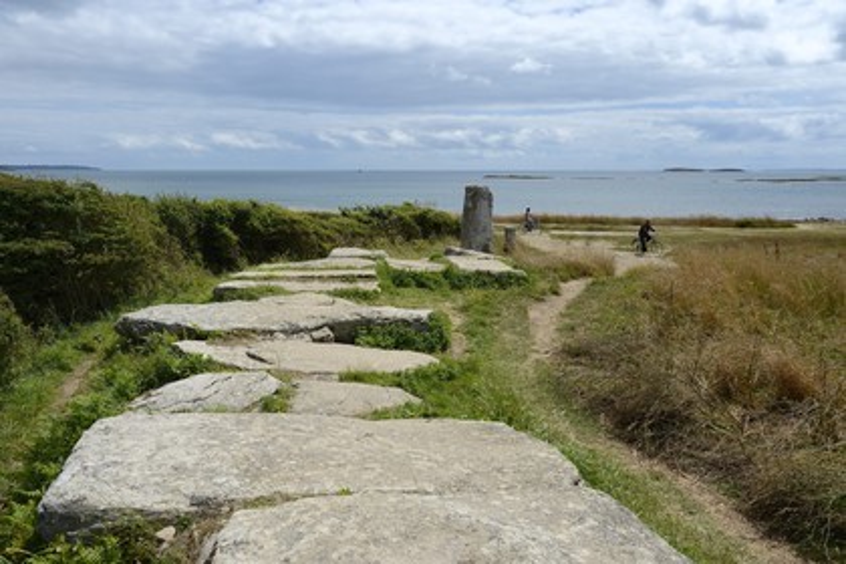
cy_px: 282
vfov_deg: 41.1
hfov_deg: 58.7
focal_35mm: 32
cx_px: 423
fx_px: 752
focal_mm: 32
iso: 200
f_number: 5.6
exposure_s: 1/1600
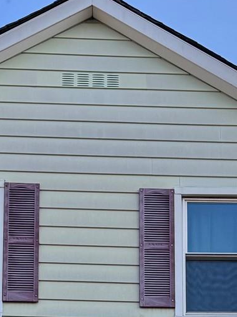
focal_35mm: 97
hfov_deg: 15.2
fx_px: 886
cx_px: 107
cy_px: 472
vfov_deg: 18.1
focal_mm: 6.76
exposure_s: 1/678
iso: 80
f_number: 1.78
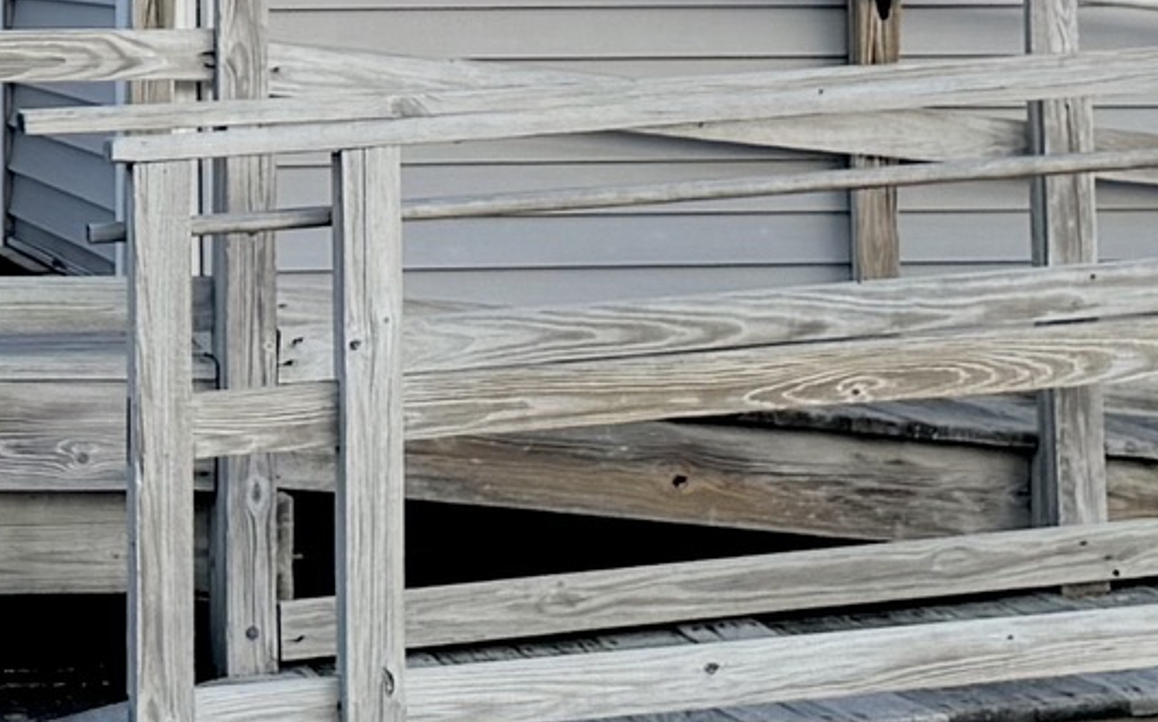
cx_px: 178
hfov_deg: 14.1
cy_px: -724
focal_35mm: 147
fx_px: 4637
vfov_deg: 8.5
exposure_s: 1/239
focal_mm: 6.76
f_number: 1.78
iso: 64
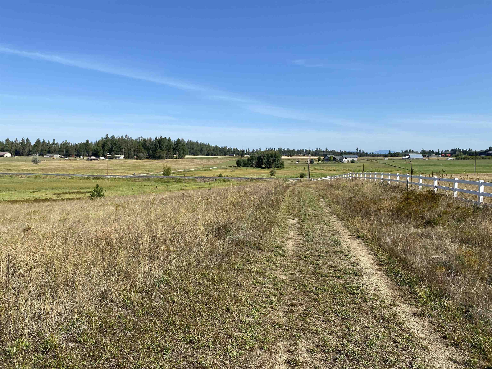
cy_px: 184
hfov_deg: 67.3
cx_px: 246
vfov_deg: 53.1
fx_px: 370
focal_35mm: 26
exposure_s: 1/3125
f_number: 1.8
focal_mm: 4.25
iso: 32
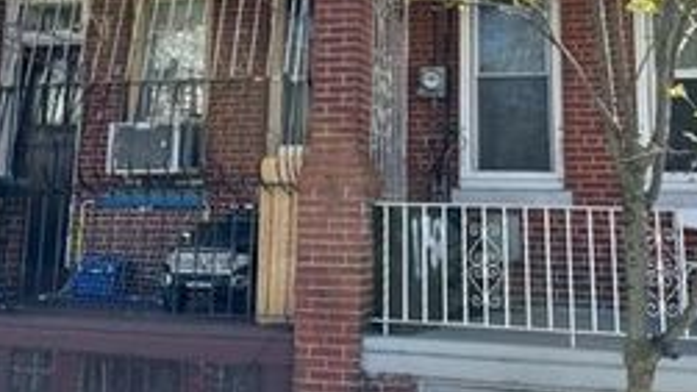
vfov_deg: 22.2
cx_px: 355
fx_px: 961
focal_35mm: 52
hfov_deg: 39.9
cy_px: 7
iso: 80
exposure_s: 1/1212
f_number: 1.78
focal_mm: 6.86
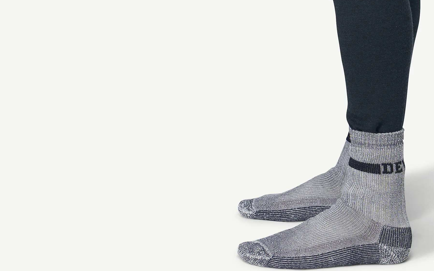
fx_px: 2709
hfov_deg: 9.2
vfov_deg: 5.6
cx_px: 282
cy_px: -316
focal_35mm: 229
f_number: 5.6
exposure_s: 1/50
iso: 100
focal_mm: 70
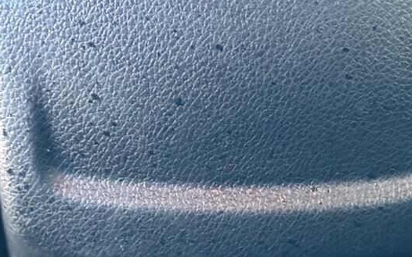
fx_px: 1112
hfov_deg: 21.0
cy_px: 171
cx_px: 236
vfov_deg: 13.2
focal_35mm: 99
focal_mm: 6.76
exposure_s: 1/28
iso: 800
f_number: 1.78
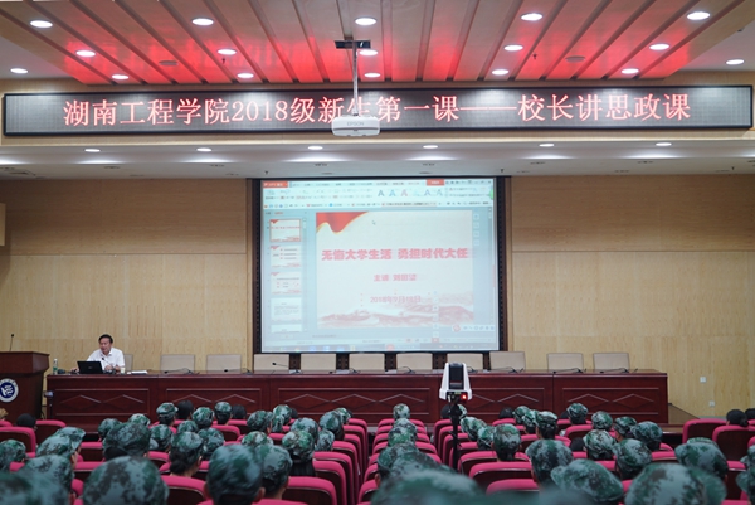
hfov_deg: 51.9
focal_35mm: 37
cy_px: 252
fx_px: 777
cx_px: 378
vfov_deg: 36.0
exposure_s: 1/10
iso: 200
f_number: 4
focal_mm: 37
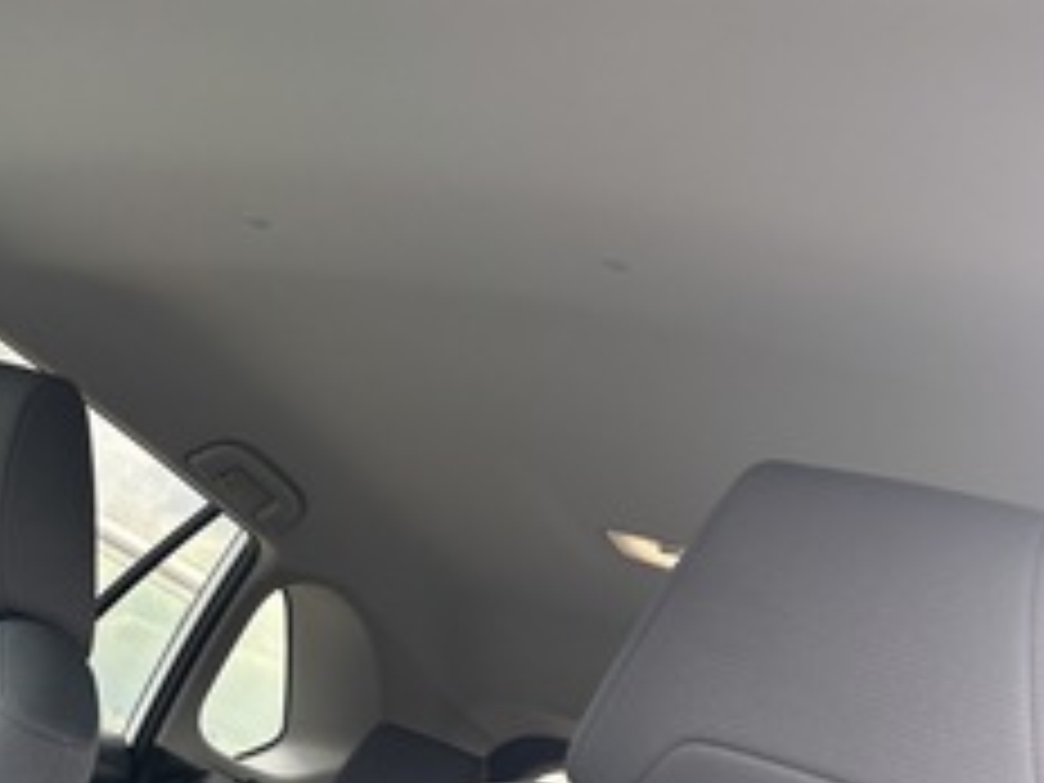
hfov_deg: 39.0
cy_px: 452
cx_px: 216
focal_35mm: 47
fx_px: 1417
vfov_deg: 30.8
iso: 64
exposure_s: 1/143
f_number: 1.6
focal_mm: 5.96
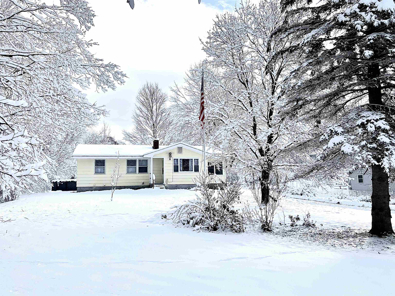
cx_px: 198
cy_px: 148
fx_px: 297
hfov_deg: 67.3
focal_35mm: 26
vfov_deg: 53.1
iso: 50
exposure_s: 1/2841
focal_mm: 5.7
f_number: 1.5
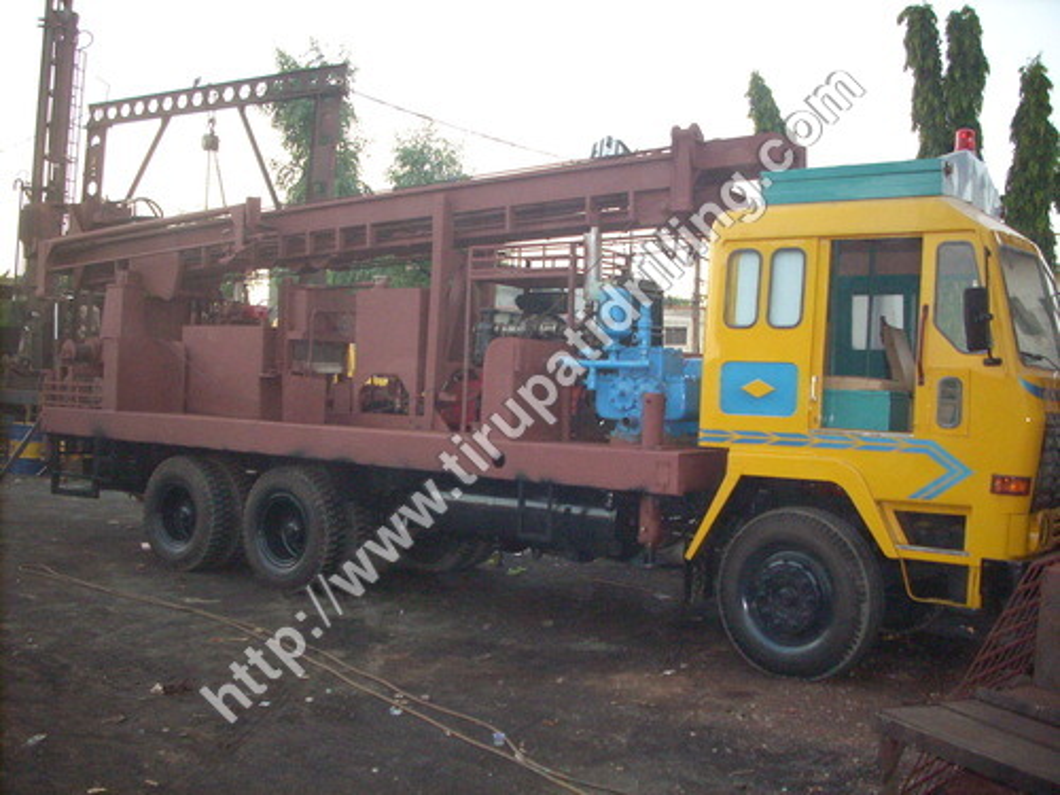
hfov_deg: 50.1
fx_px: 1133
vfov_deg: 38.7
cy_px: 398
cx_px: 530
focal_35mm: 37
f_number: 2.8
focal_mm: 6.2
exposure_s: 1/60
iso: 400
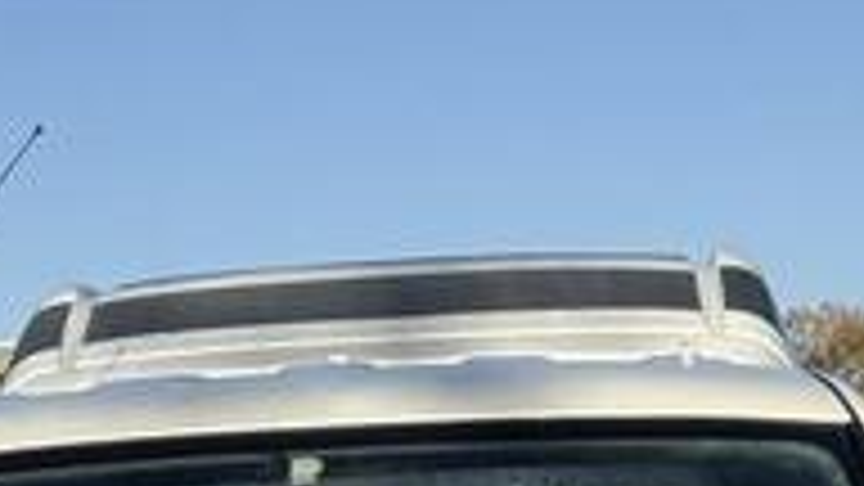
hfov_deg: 16.3
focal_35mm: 132
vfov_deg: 8.4
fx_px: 3024
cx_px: 472
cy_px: 1197
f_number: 1.6
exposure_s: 1/4950
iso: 50
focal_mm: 5.96
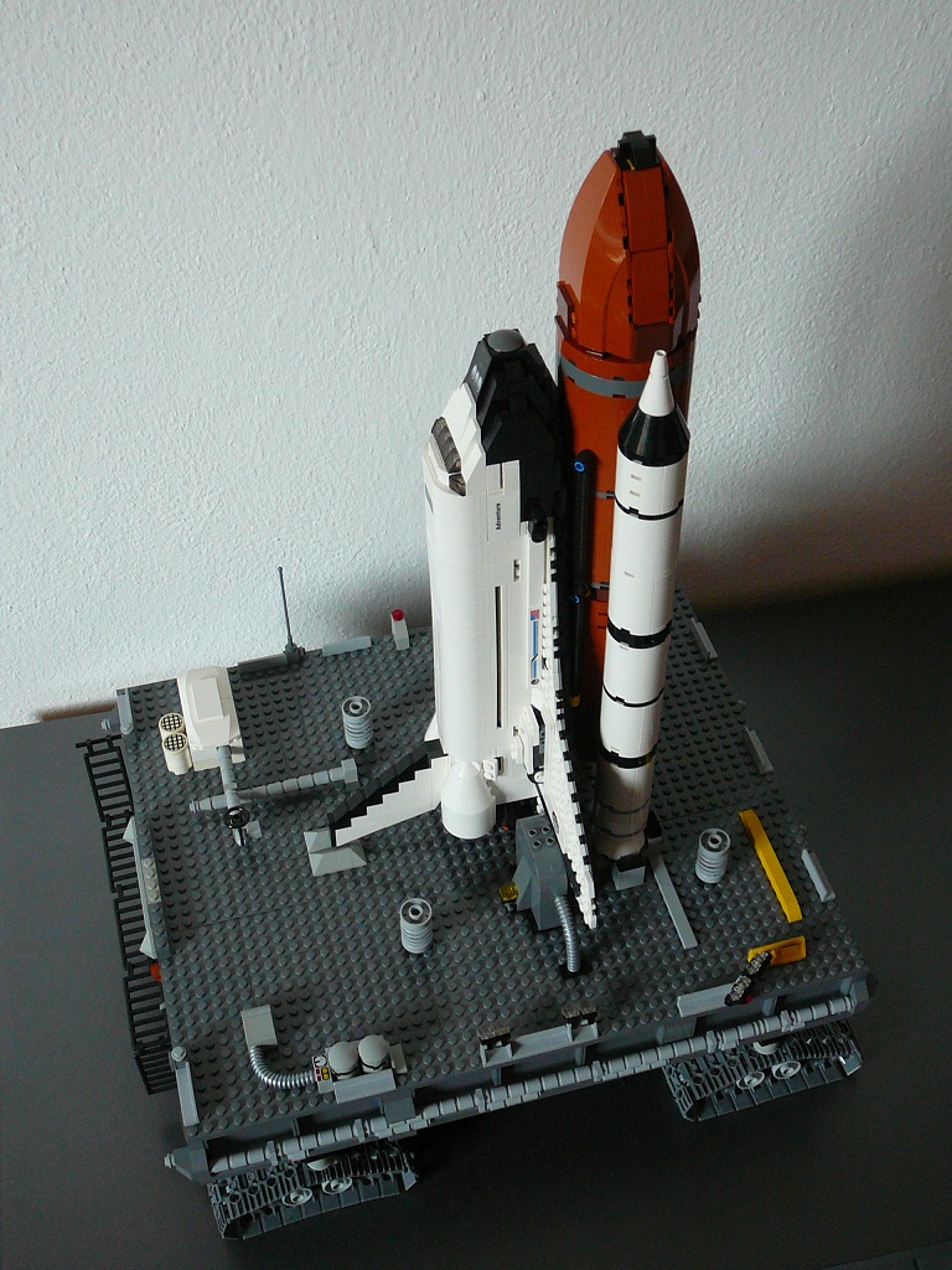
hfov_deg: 33.6
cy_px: 635
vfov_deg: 43.9
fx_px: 1577
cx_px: 476
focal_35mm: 43
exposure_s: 1/25
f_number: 3.2
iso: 200
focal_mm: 6.4
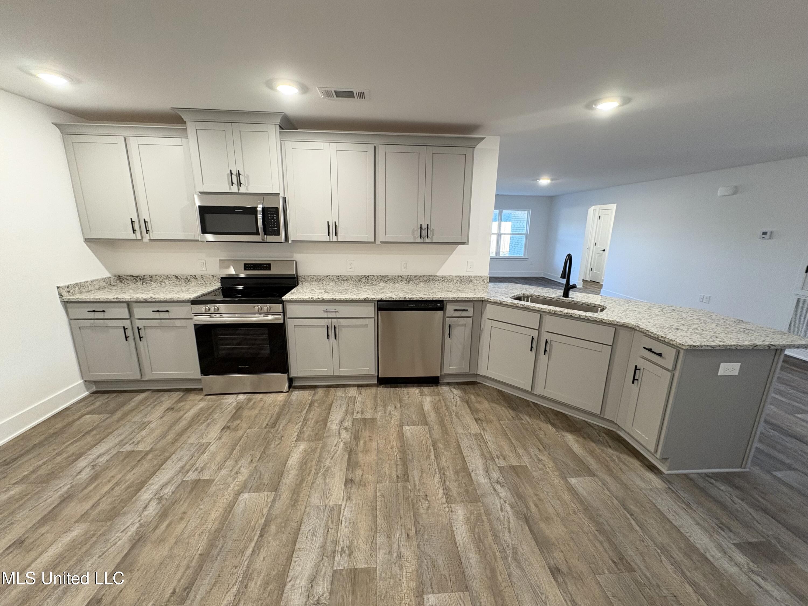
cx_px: 404
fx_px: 327
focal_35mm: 14
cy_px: 303
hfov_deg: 102.1
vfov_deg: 85.7
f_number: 2.2
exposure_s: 1/60
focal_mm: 2.22
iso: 320
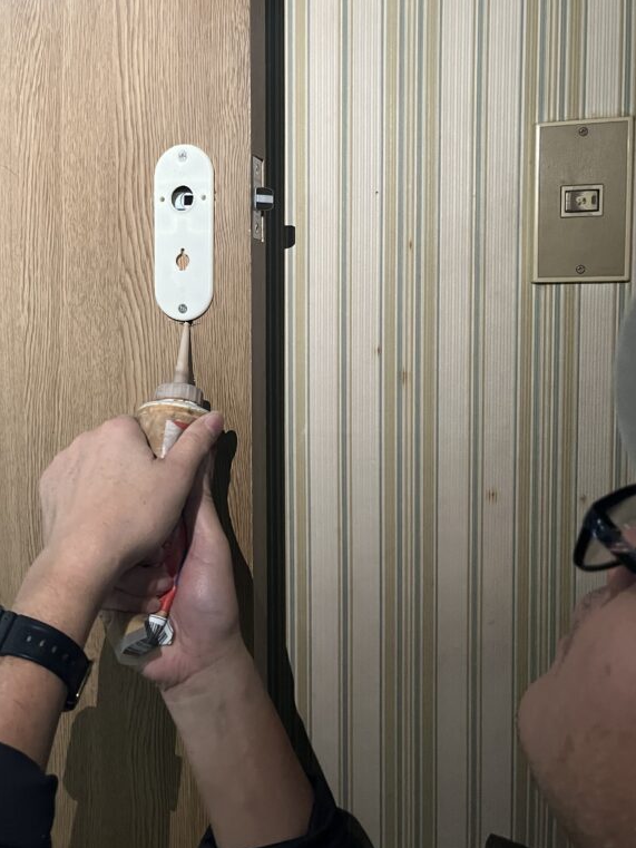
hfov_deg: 40.2
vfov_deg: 52.5
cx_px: 209
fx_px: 857
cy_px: 371
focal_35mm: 35
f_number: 1.6
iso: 500
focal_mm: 5.1
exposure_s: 1/33
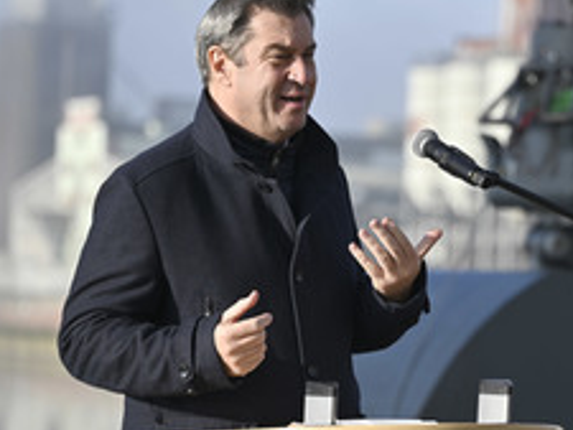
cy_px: 290
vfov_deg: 8.1
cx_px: 462
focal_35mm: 183
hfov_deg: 10.8
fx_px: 3031
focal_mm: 95
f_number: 2.8
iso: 64
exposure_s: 1/1600
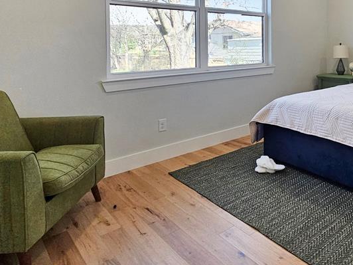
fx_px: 255
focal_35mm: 25
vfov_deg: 54.1
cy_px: 96
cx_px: 287
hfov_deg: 62.9
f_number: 2.2
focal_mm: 2.2
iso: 250
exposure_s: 1/359
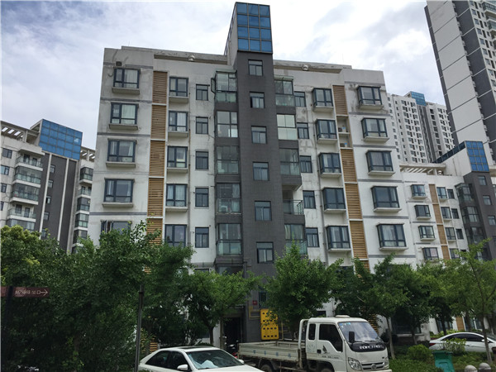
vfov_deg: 48.2
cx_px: 248
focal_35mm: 29
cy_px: 186
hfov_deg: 61.7
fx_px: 416
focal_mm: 4.15
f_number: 2.2
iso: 32
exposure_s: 1/3049
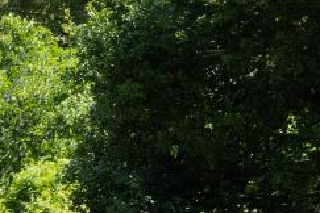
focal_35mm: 136
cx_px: -473
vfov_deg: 9.7
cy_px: 341
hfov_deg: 11.9
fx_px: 1209
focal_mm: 8.38
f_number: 2.8
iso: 110
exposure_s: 1/400
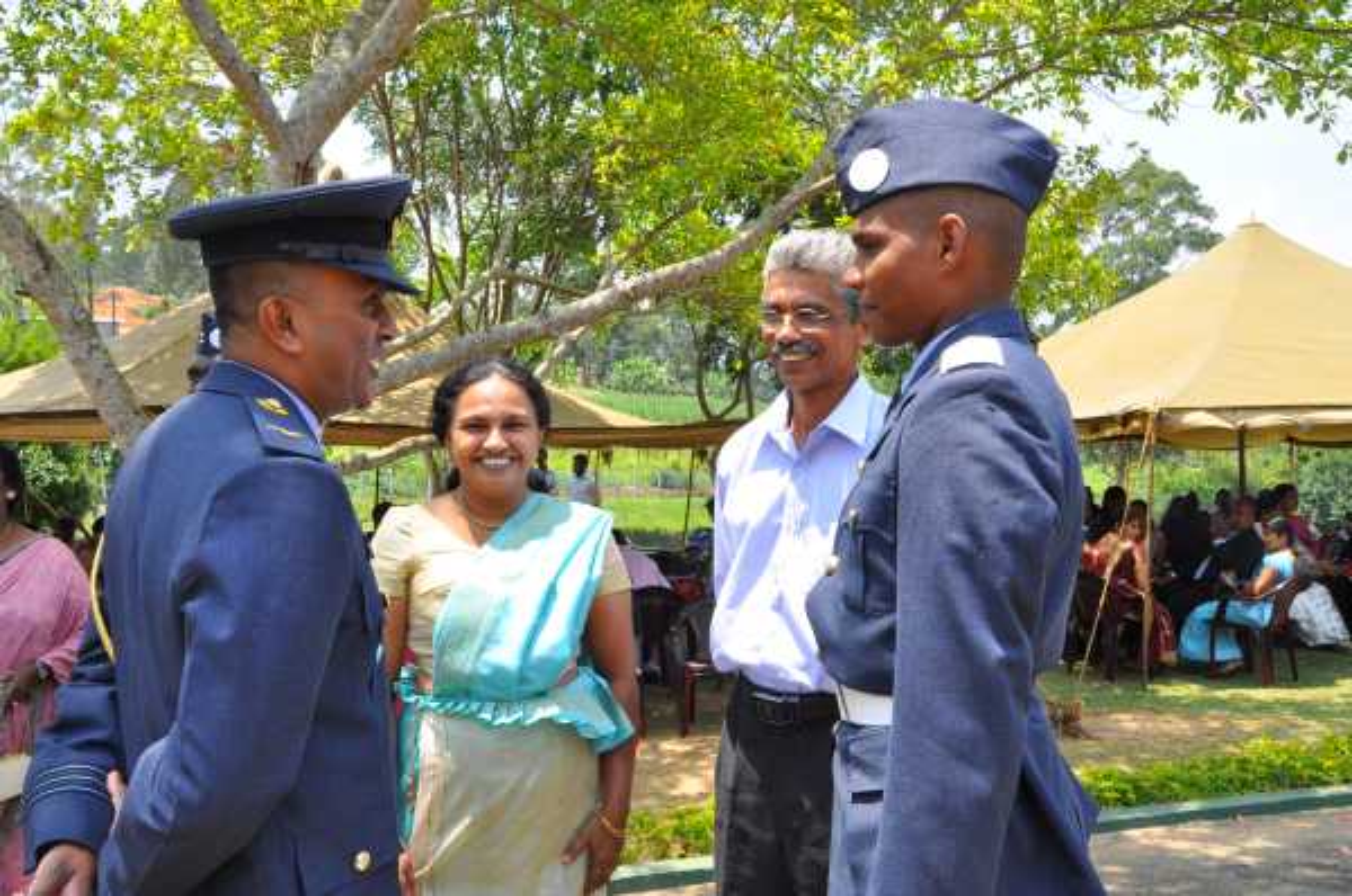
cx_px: 676
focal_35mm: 33
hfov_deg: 57.3
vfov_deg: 39.8
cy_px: 448
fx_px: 1237
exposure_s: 1/60
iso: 200
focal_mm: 22
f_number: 13
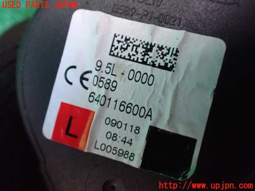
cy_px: 96
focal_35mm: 30
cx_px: 128
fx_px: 221
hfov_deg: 60.0
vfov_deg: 46.8
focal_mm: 5.4
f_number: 2.3
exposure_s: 1/30
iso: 1600
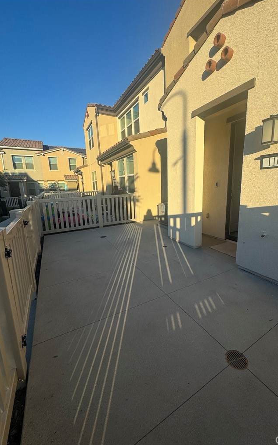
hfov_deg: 74.3
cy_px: 221
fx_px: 182
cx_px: 161
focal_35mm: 15
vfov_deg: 101.5
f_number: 2.2
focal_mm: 2.22
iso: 50
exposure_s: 1/1536
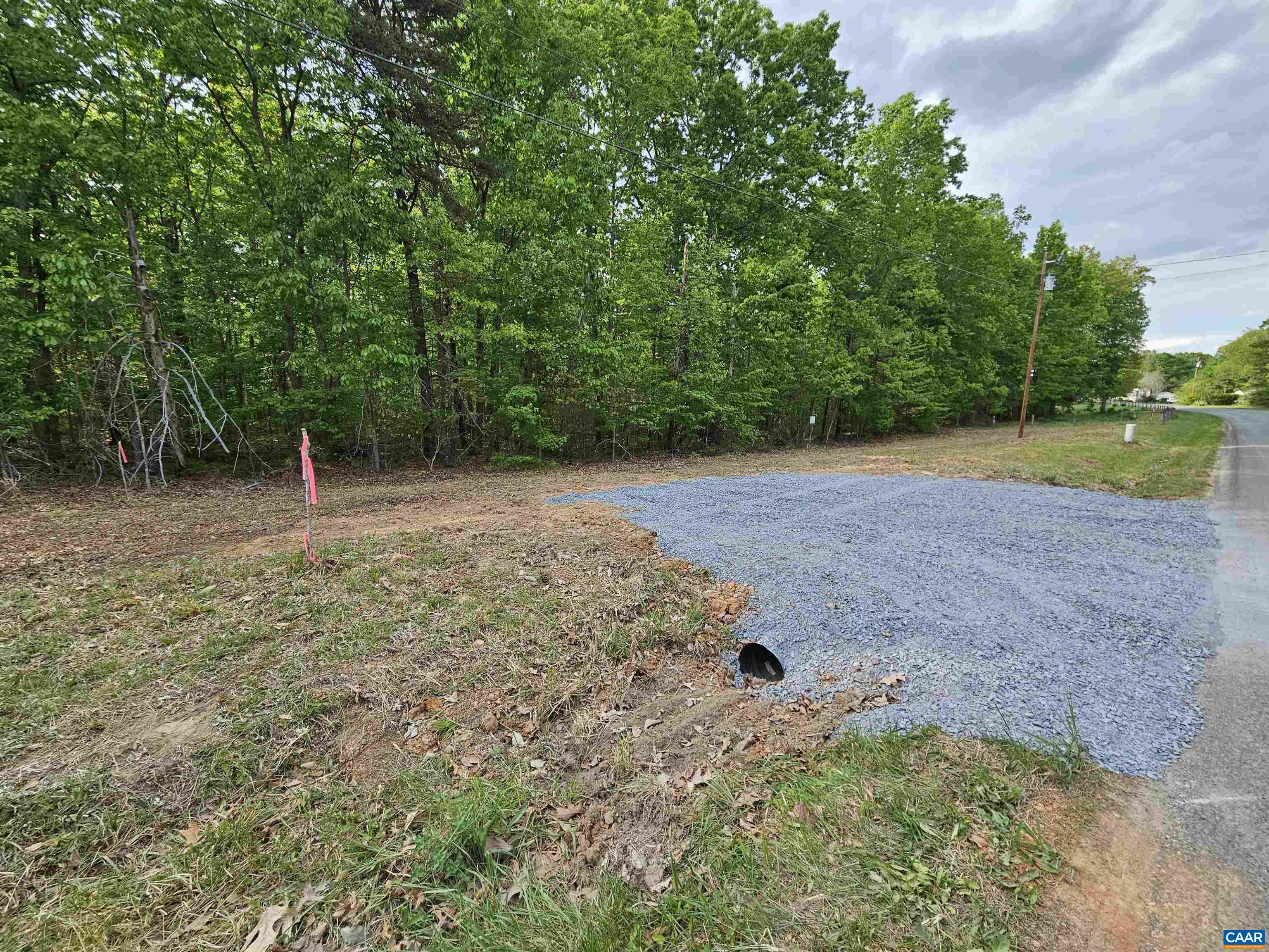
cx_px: 634
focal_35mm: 13
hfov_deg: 106.2
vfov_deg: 89.9
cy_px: 476
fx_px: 477
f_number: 2.2
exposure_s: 1/445
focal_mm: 2.2
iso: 50
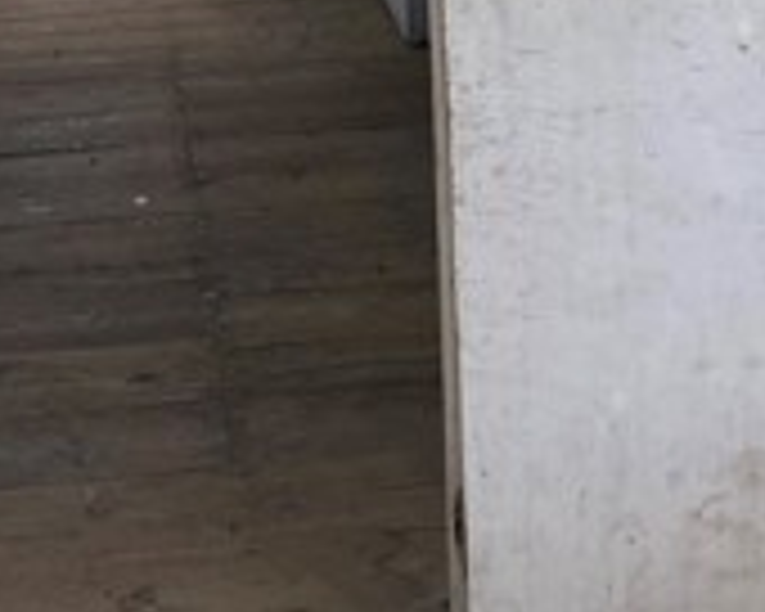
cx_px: 234
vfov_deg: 14.1
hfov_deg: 18.6
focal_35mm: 103
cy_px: -279
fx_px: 2332
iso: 64
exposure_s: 1/121
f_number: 1.8
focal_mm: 3.99
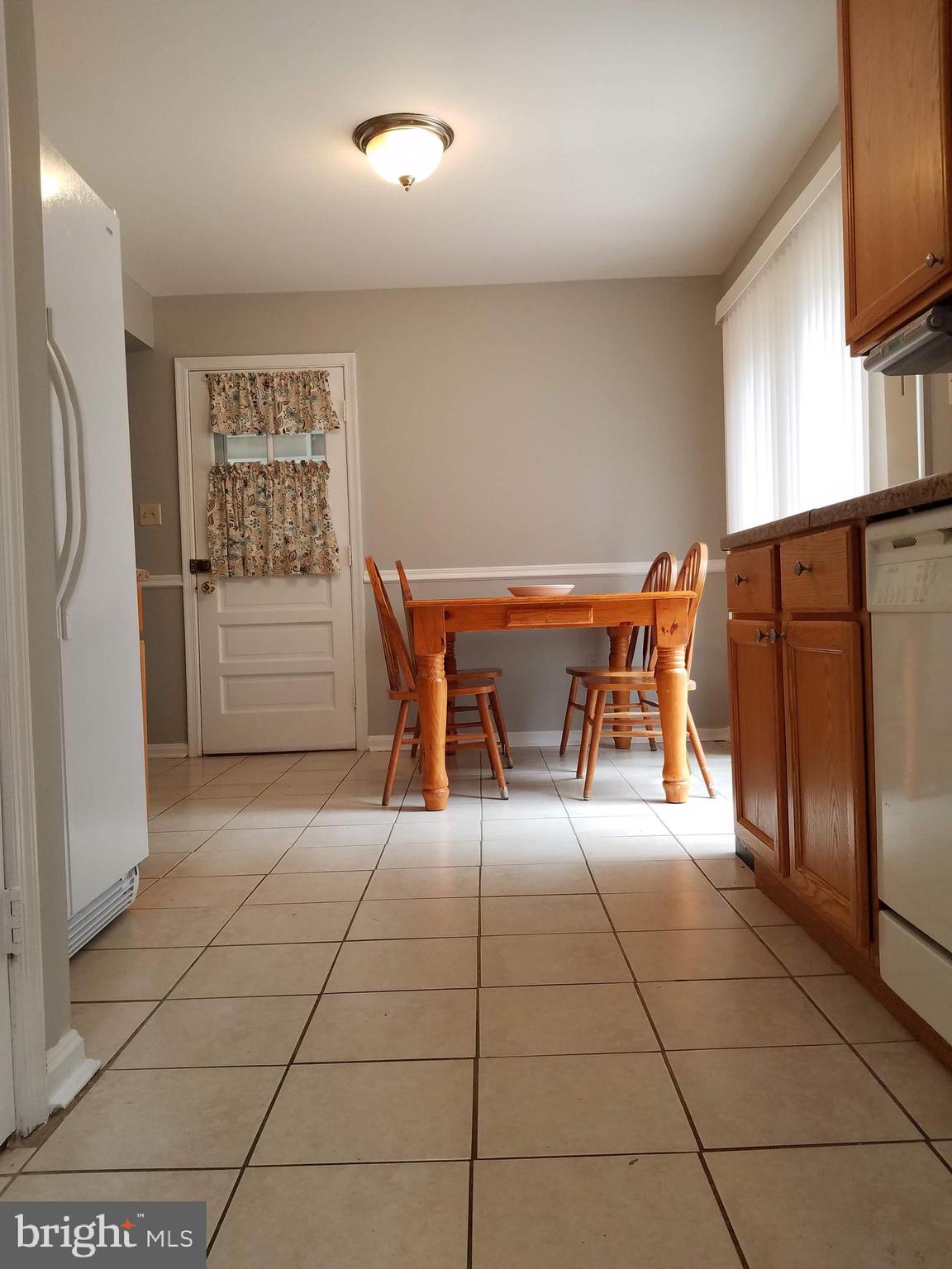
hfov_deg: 53.1
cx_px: 476
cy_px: 634
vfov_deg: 67.3
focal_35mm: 26
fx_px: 953
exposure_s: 1/60
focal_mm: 4.2
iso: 100
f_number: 1.7
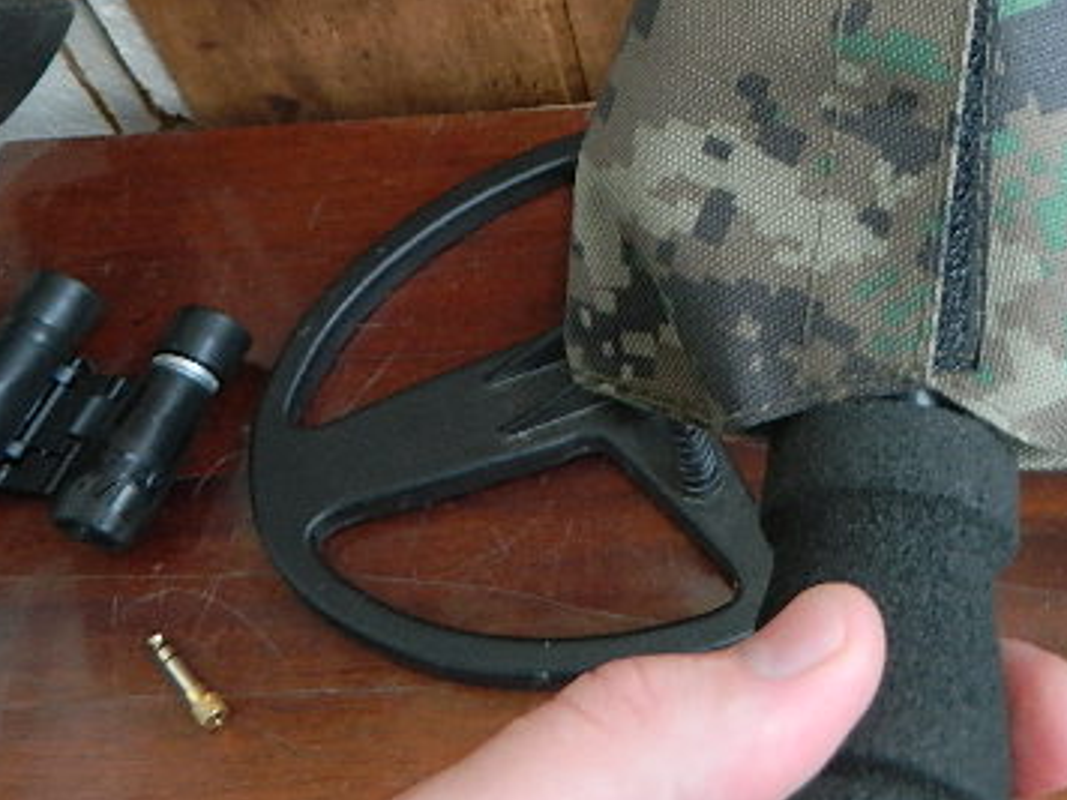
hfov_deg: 40.9
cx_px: 800
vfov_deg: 31.0
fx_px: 1387
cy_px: 111
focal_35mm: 45
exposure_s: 1/30
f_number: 3.1
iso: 180
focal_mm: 4.5
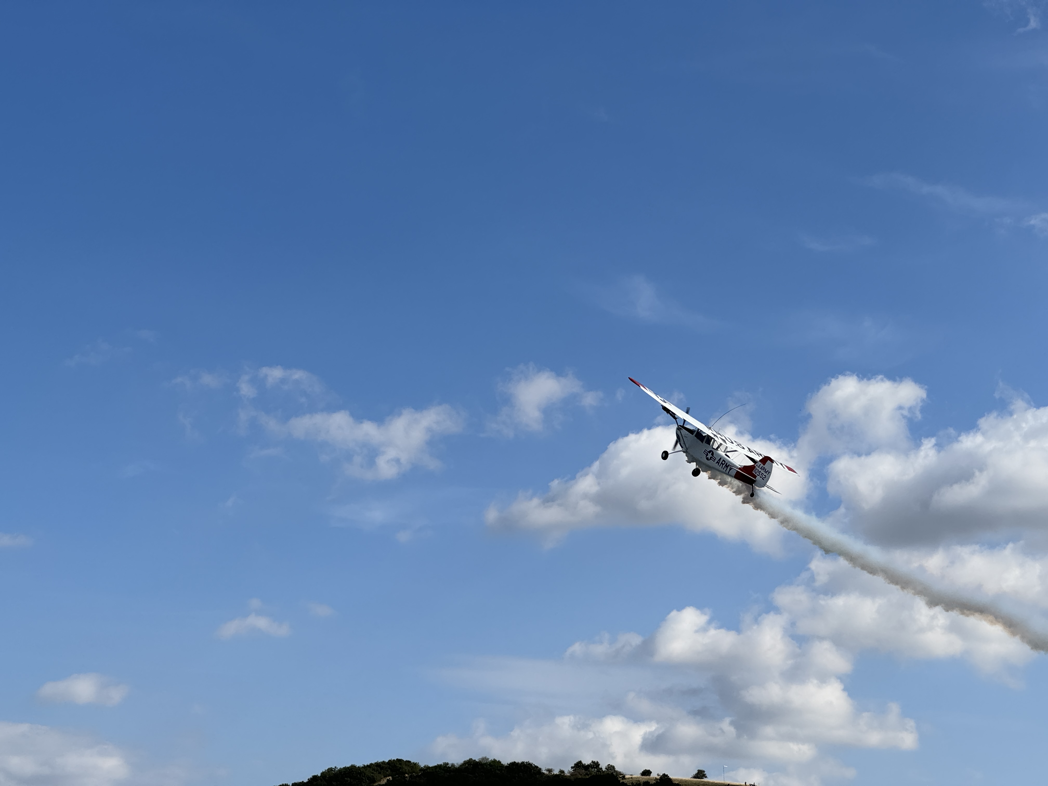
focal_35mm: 77
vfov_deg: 19.1
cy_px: 393
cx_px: 524
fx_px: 2331
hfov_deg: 25.3
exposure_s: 1/1325
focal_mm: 9
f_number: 2.8
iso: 25
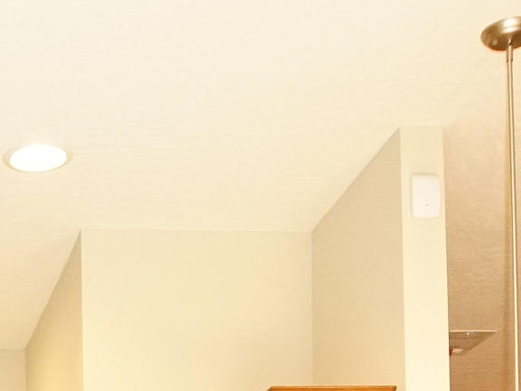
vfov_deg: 14.0
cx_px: -53
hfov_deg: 20.7
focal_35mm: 90
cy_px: 773
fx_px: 1355
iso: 2500
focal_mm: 12
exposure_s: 1/60
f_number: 4.5
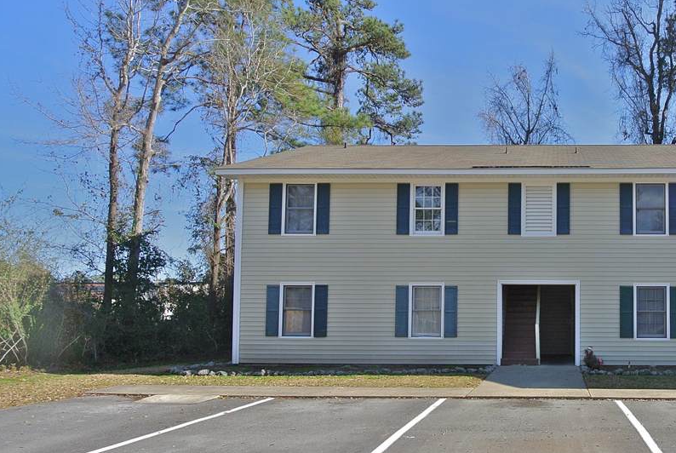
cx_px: 541
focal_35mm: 29
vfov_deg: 44.8
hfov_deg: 58.7
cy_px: 281
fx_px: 545
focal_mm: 6.7
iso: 100
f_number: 4.5
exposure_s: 1/500
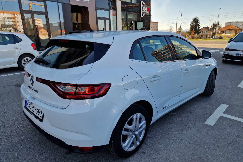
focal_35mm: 24
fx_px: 162
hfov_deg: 73.7
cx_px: 121
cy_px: 84
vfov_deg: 53.1
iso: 50
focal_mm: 6.4
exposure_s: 1/468
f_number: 1.8
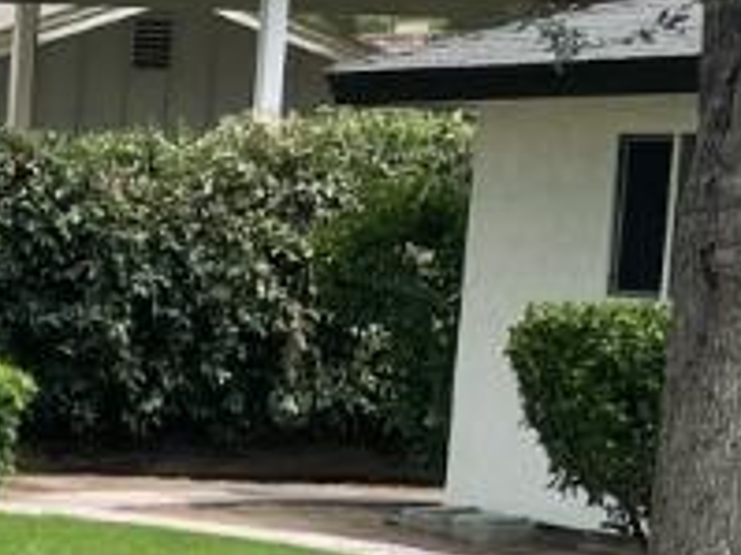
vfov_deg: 7.5
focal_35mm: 196
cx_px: -1069
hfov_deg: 9.0
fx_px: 4193
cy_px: 639
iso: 32
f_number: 1.6
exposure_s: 1/1082
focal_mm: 4.2
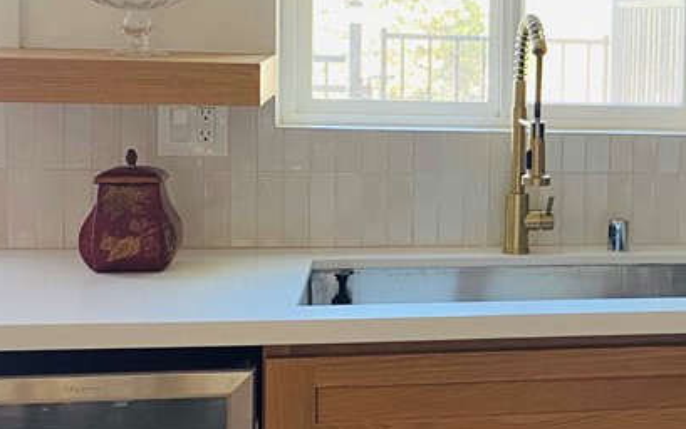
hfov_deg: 27.7
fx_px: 1291
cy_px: 142
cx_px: 715
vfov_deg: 18.8
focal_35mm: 69
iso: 125
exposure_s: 1/60
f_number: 1.8
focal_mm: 4.25
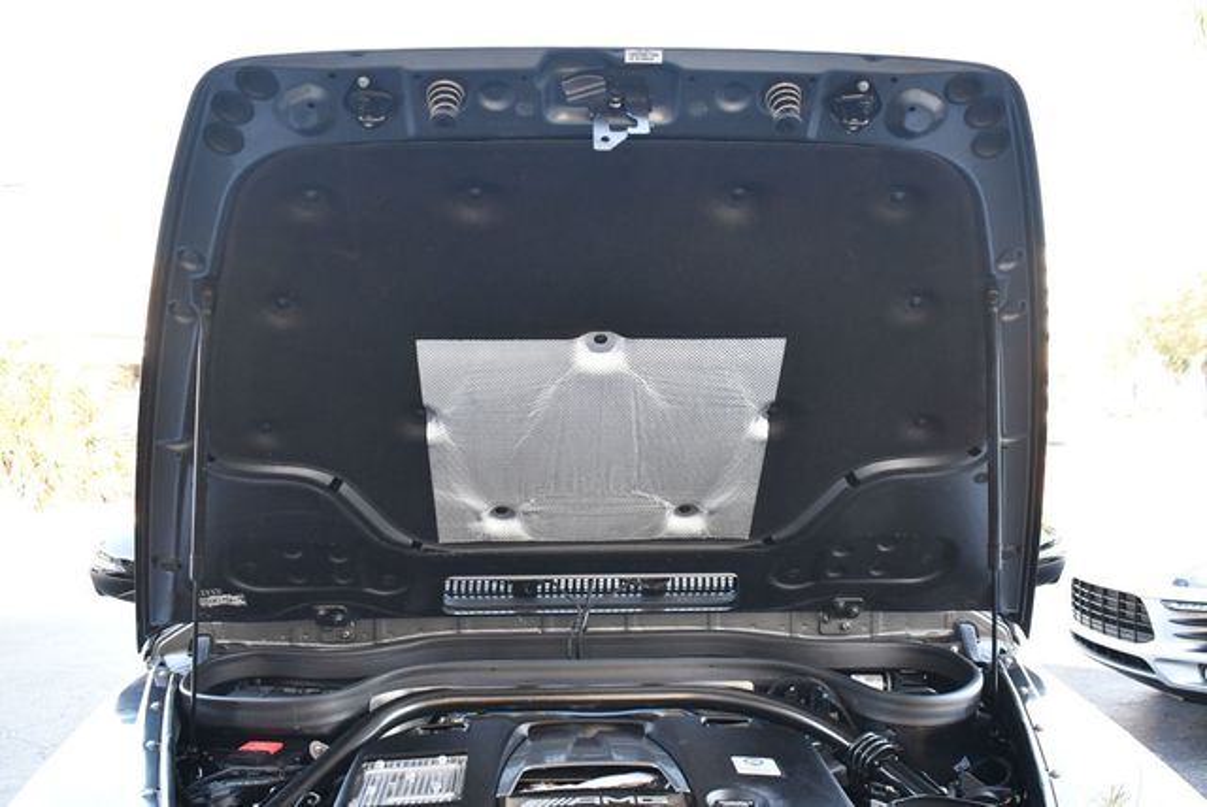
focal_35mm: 36
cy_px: 404
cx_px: 604
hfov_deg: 53.1
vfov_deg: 36.9
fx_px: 1208
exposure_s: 1/200
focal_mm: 18
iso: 800
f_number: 3.5
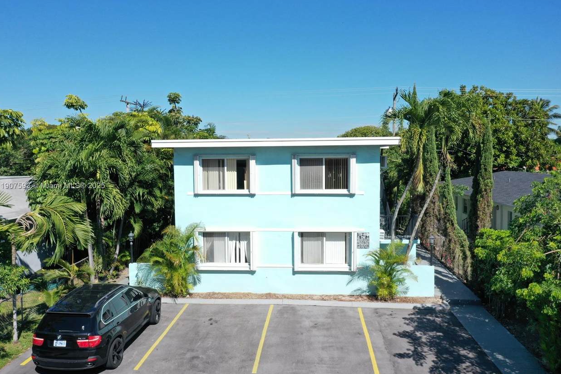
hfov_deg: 63.7
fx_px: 452
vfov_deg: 45.0
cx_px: 280
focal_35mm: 29
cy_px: 186
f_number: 5.6
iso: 100
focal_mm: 10.26
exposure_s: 1/500
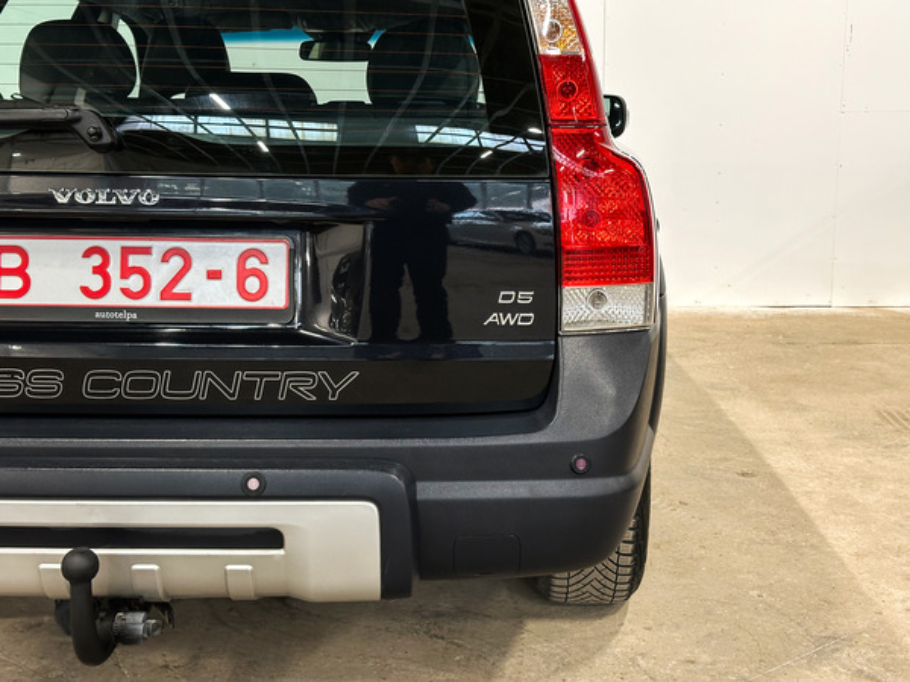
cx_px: 455
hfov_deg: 39.7
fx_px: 1262
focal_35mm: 48
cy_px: 341
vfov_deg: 30.3
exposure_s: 1/35
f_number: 1.8
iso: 200
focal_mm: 6.86
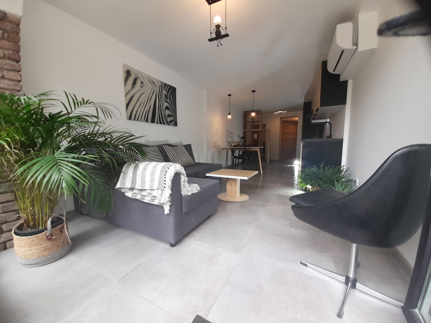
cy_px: 162
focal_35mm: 13
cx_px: 216
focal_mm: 1.42
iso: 64
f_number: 2.2
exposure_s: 1/50
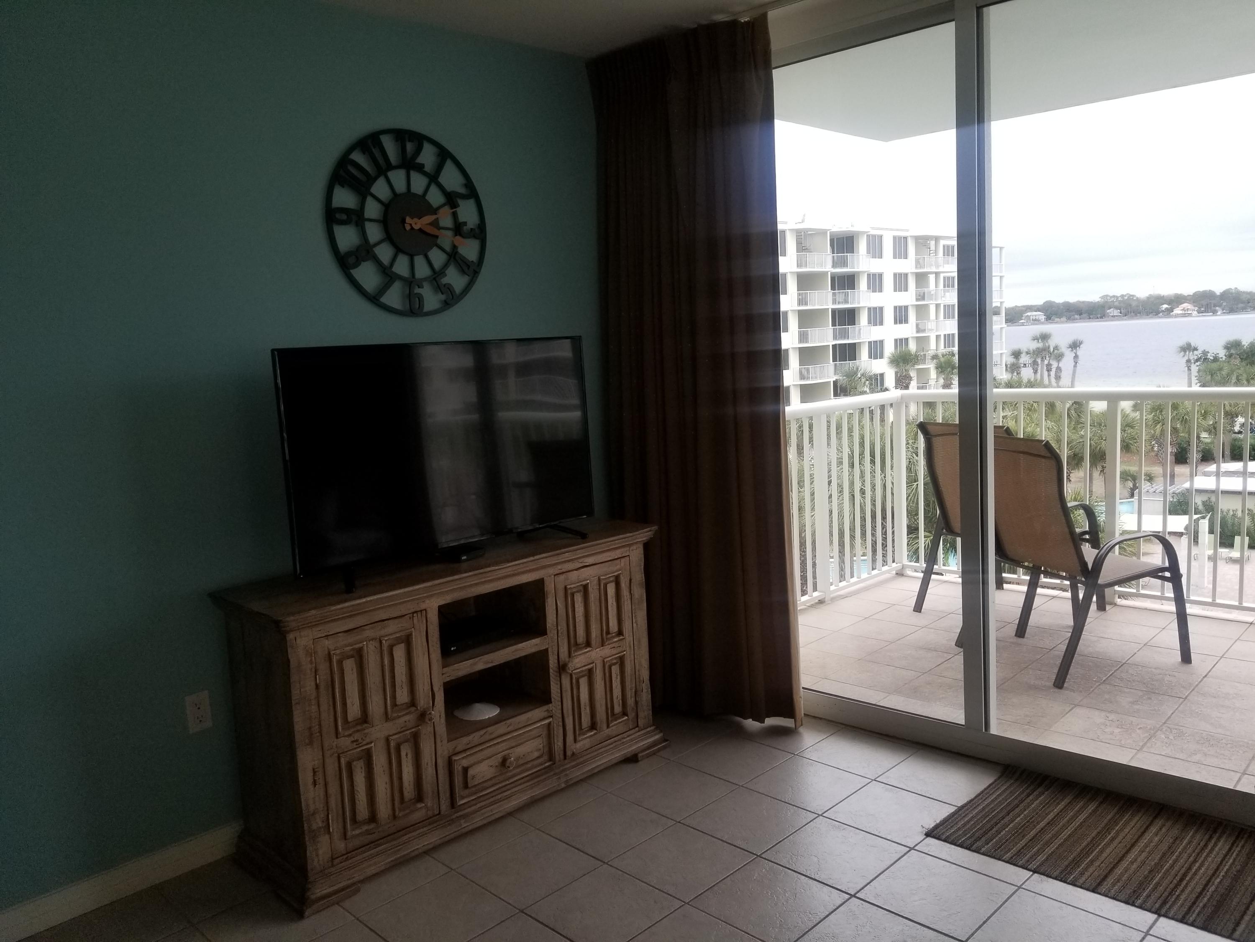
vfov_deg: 53.1
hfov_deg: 67.3
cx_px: 628
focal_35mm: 26
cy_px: 471
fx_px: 943
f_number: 1.7
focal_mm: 4.25
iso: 100
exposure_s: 1/120
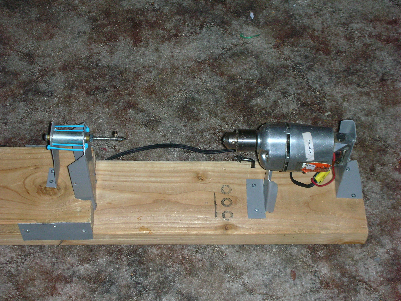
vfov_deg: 20.2
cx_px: 200
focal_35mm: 73
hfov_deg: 26.7
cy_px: 150
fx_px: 846
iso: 100
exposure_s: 1/120
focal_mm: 12.2
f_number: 4.4
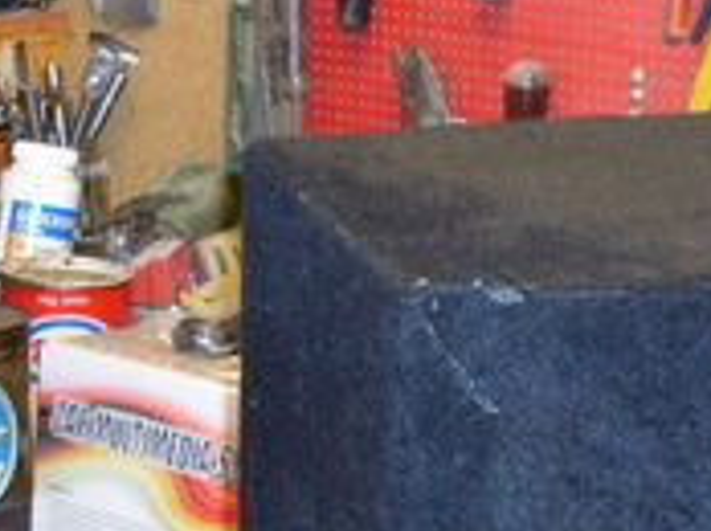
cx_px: 760
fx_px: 2872
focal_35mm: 140
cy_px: 698
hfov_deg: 13.8
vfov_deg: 10.3
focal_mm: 6.3
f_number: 2.8
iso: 120
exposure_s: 1/45
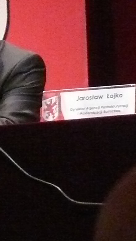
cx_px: -228
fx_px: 3884
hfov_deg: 2.0
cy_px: -54
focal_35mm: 606
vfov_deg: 3.6
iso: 800
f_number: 3.6
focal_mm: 25.2
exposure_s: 1/20
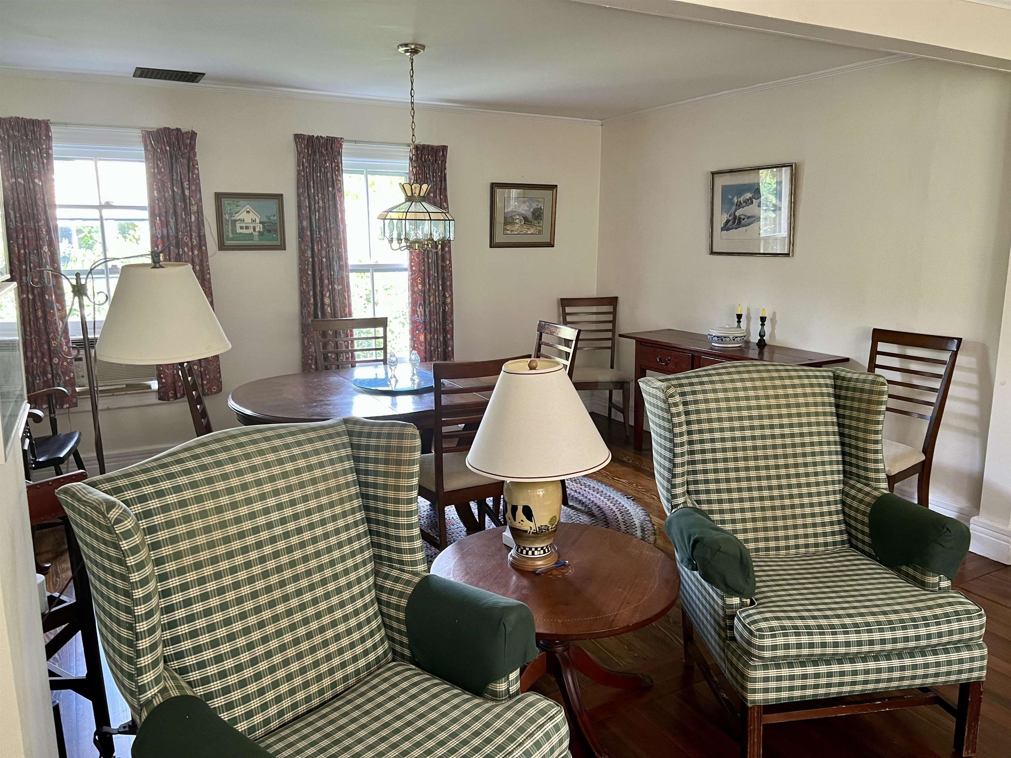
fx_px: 759
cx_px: 506
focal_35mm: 26
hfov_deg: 67.3
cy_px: 379
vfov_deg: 53.1
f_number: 1.5
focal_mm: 5.7
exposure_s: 1/60
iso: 160
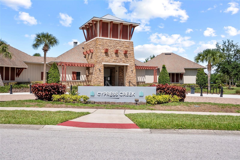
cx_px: 120
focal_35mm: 34
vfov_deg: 38.9
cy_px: 80
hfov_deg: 55.8
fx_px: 227
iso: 100
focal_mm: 34
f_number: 8
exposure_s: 1/125
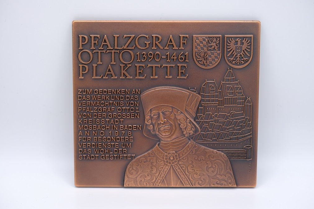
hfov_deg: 41.1
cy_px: 104
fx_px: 419
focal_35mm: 48
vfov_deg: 28.1
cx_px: 159
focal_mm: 31.4
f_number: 4.7
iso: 400
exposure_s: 1/180
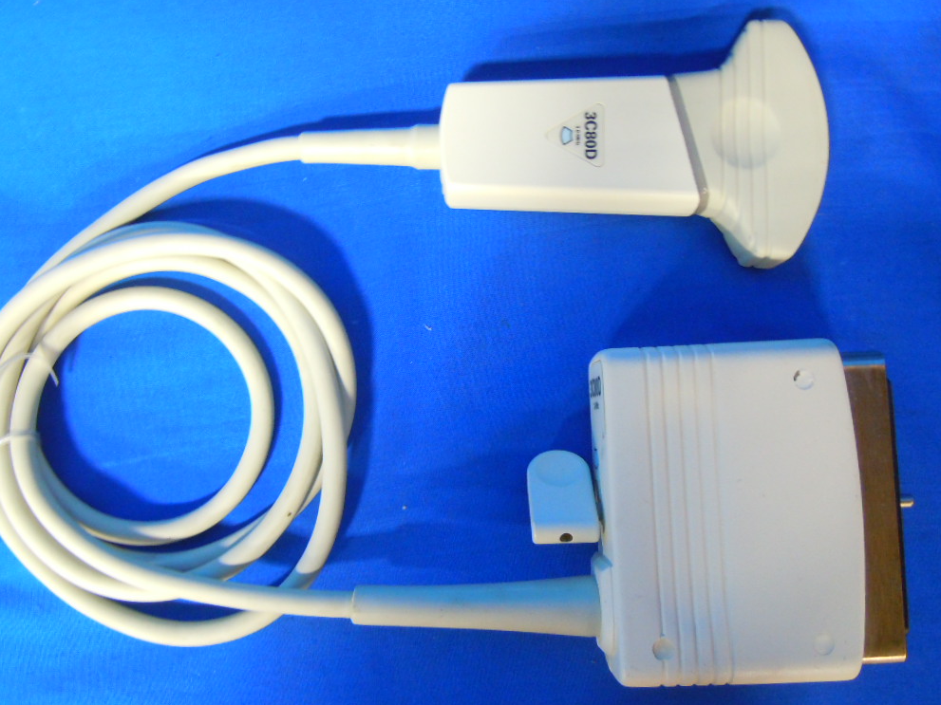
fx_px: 843
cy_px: 360
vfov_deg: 45.4
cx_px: 456
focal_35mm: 31
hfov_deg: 58.3
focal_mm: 5.4
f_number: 3.5
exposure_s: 1/6
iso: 400
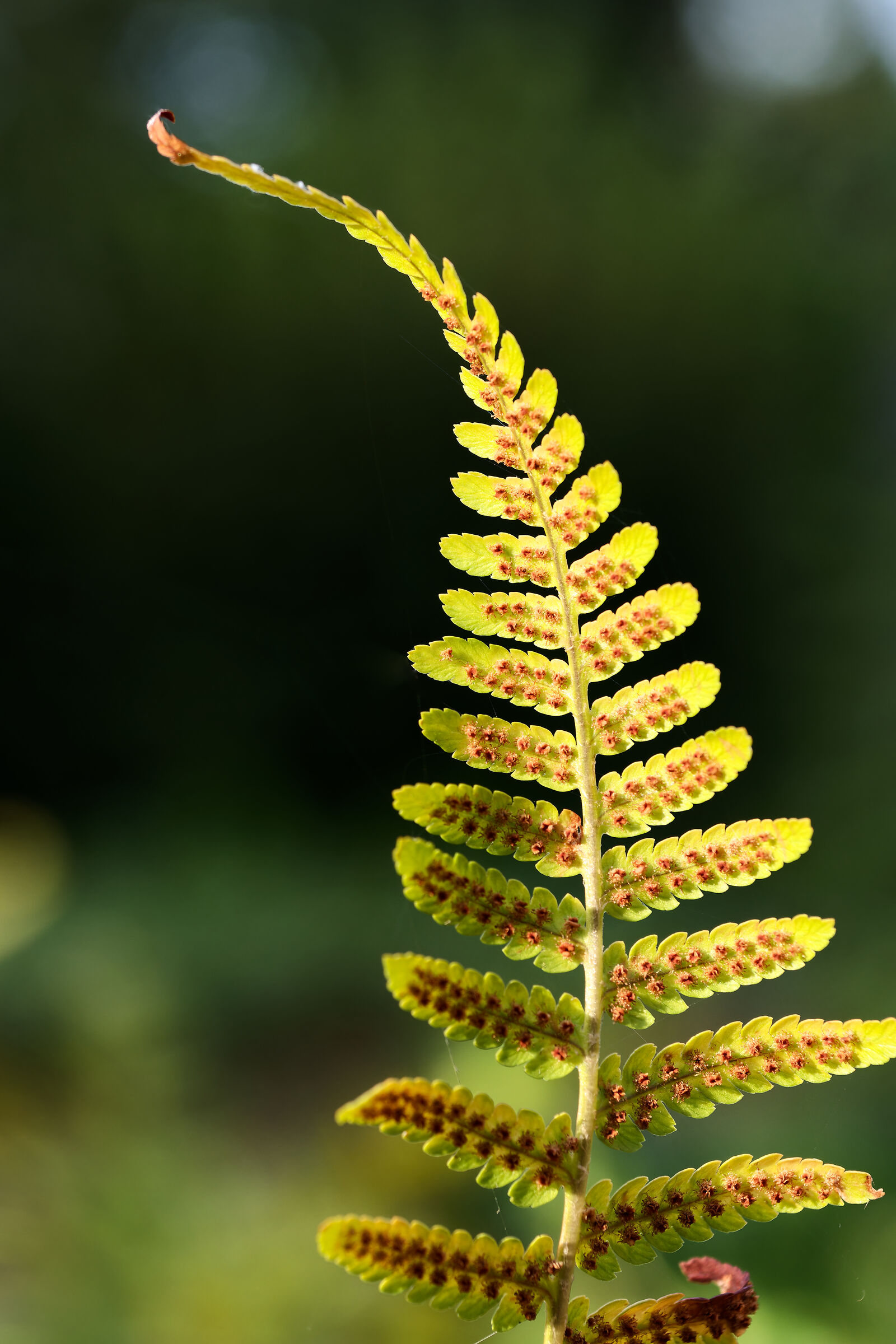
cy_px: 672
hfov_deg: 16.1
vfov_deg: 23.9
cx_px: 448
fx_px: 3173
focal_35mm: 85
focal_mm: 55
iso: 400
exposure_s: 1/160
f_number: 8
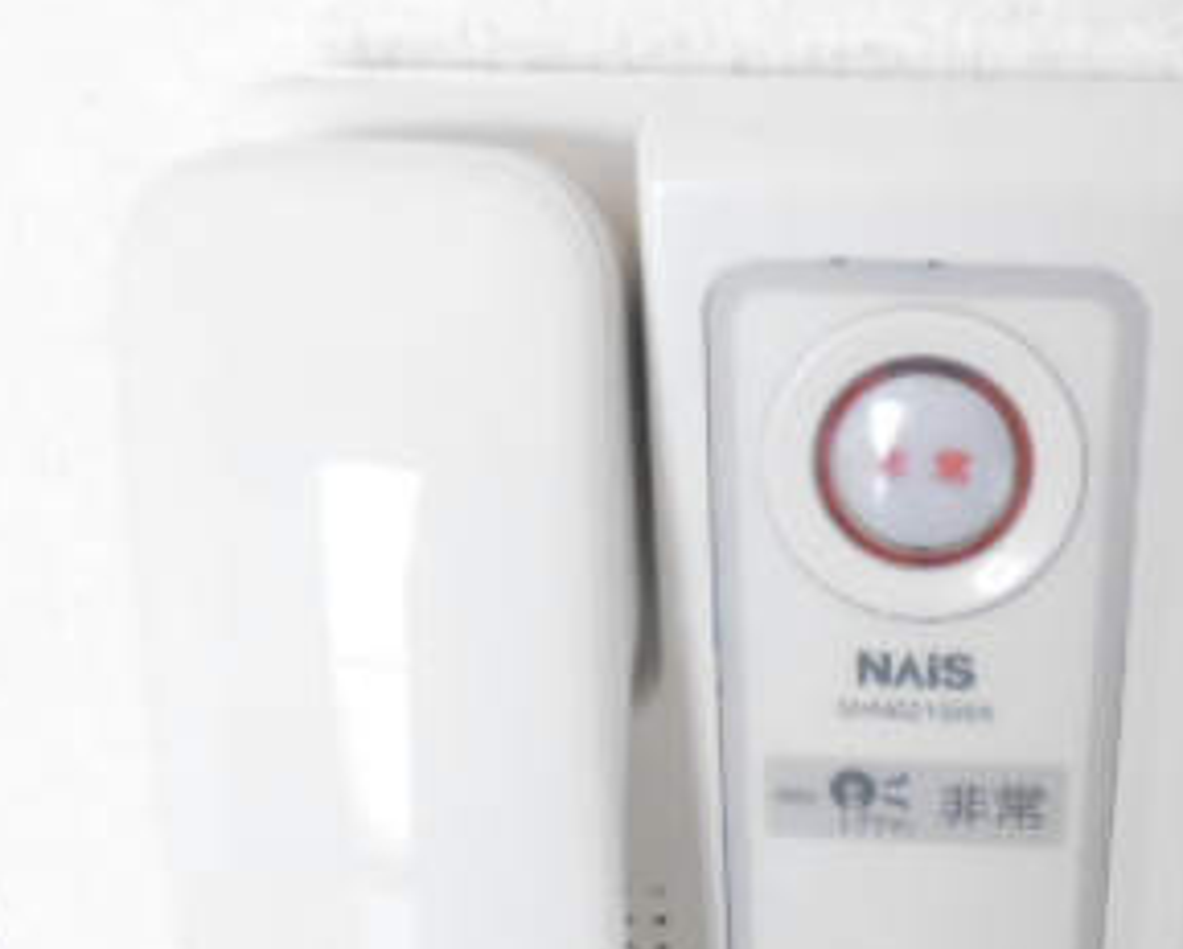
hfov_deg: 35.1
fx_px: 1822
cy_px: 838
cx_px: 895
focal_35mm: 52
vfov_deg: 28.2
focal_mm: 4.3
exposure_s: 1/40
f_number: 2.8
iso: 800
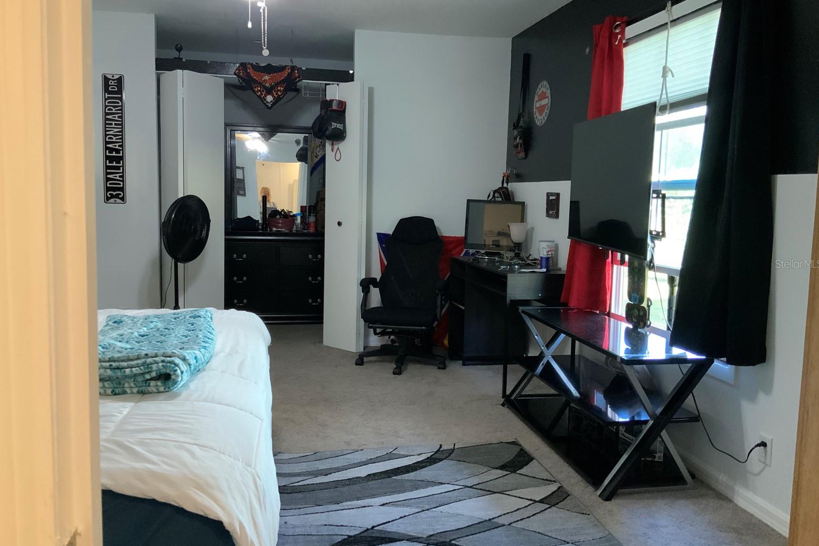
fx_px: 705
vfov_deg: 42.3
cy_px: 264
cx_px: 404
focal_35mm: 31
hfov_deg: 60.3
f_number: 1.8
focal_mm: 3
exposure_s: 1/60
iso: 250
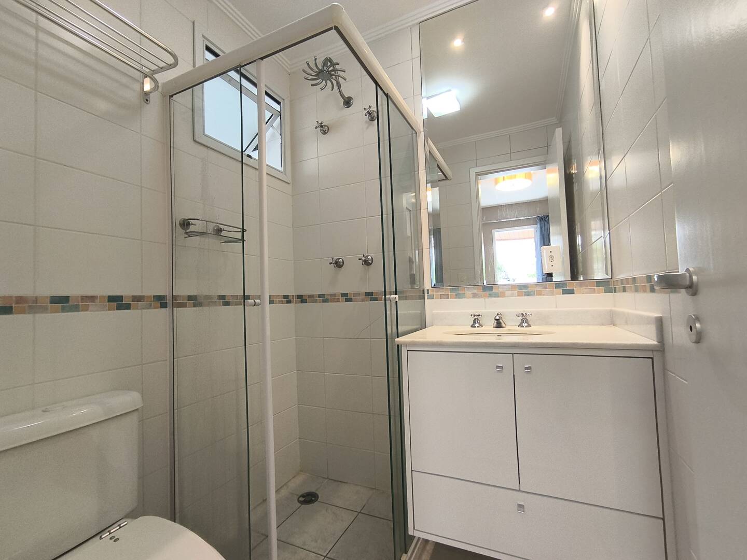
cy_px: 280
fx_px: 345
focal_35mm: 16
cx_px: 374
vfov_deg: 78.1
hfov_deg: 94.5
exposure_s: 1/60
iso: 125
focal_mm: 1.65
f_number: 2.2
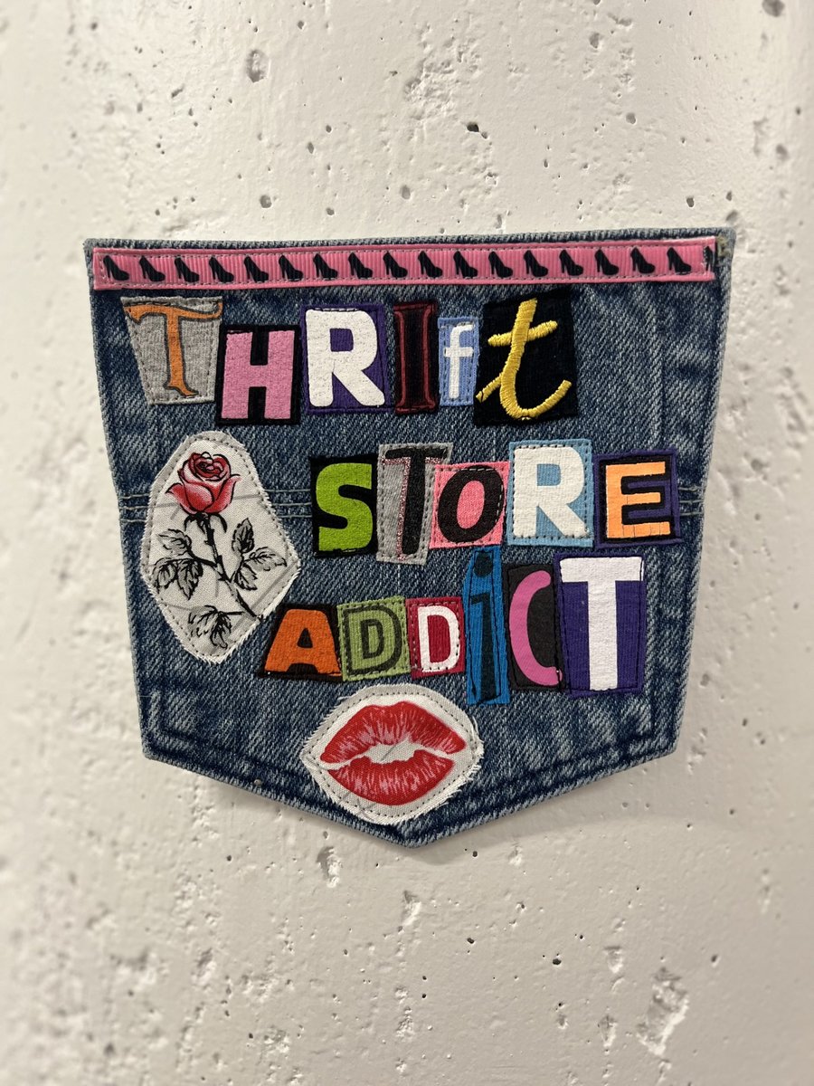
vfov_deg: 67.3
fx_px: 815
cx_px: 407
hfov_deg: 53.1
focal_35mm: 26
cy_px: 543
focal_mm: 5.7
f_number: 1.5
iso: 200
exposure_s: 1/60
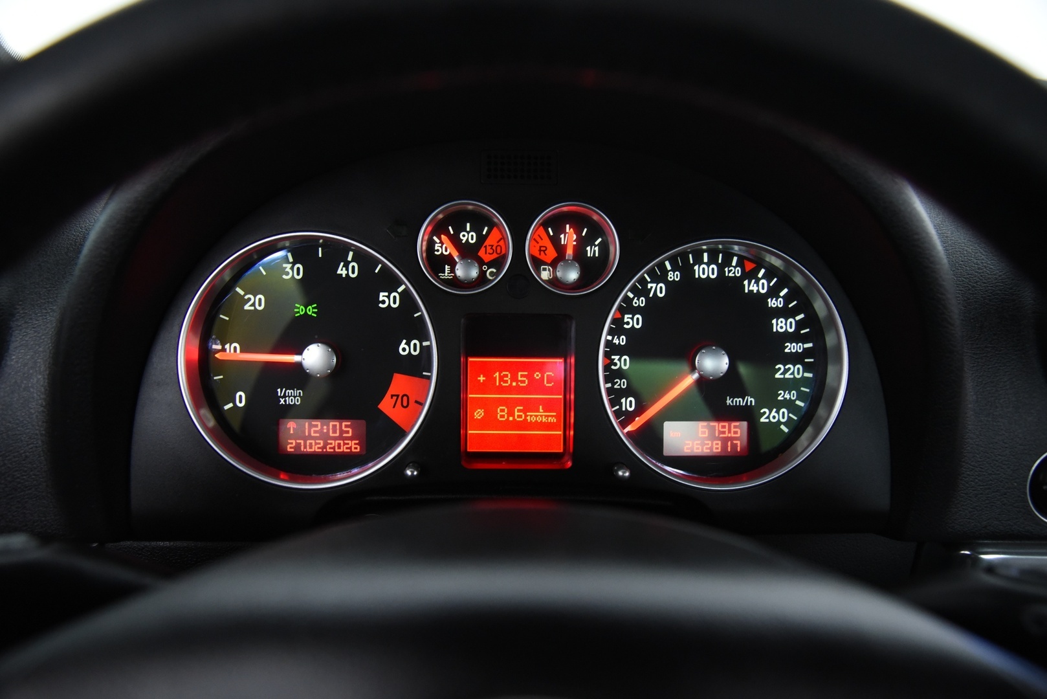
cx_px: 524
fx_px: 873
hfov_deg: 61.9
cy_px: 350
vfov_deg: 43.6
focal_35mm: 30
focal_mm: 30
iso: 4000
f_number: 4
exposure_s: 1/30
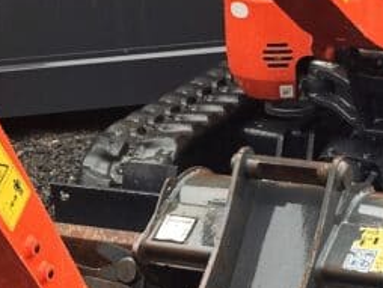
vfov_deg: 8.7
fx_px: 1883
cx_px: 161
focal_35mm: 170
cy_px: 82
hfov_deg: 11.6
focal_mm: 6.86
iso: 80
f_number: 1.78
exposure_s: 1/70
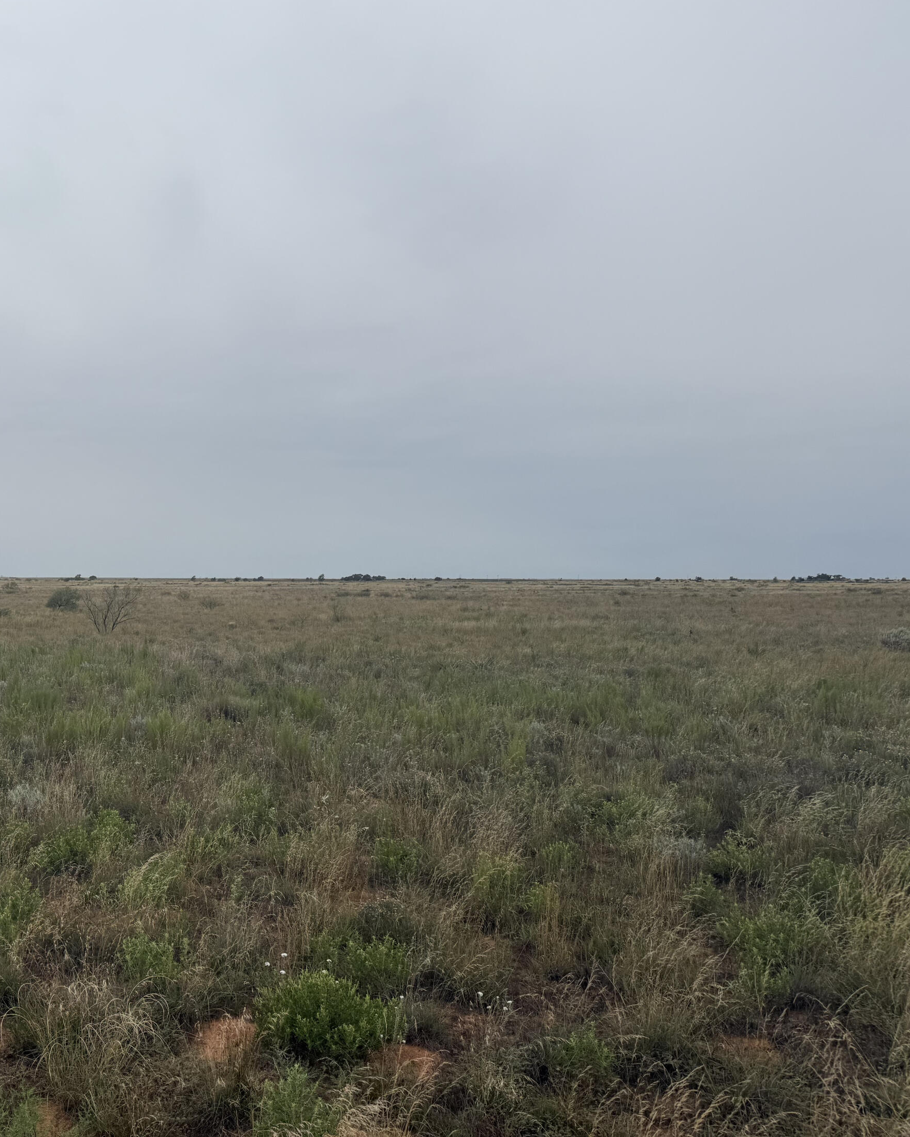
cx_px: 134
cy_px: 555
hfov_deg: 42.9
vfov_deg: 55.7
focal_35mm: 32
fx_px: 1077
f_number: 1.78
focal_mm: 6.76
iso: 80
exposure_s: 1/6711
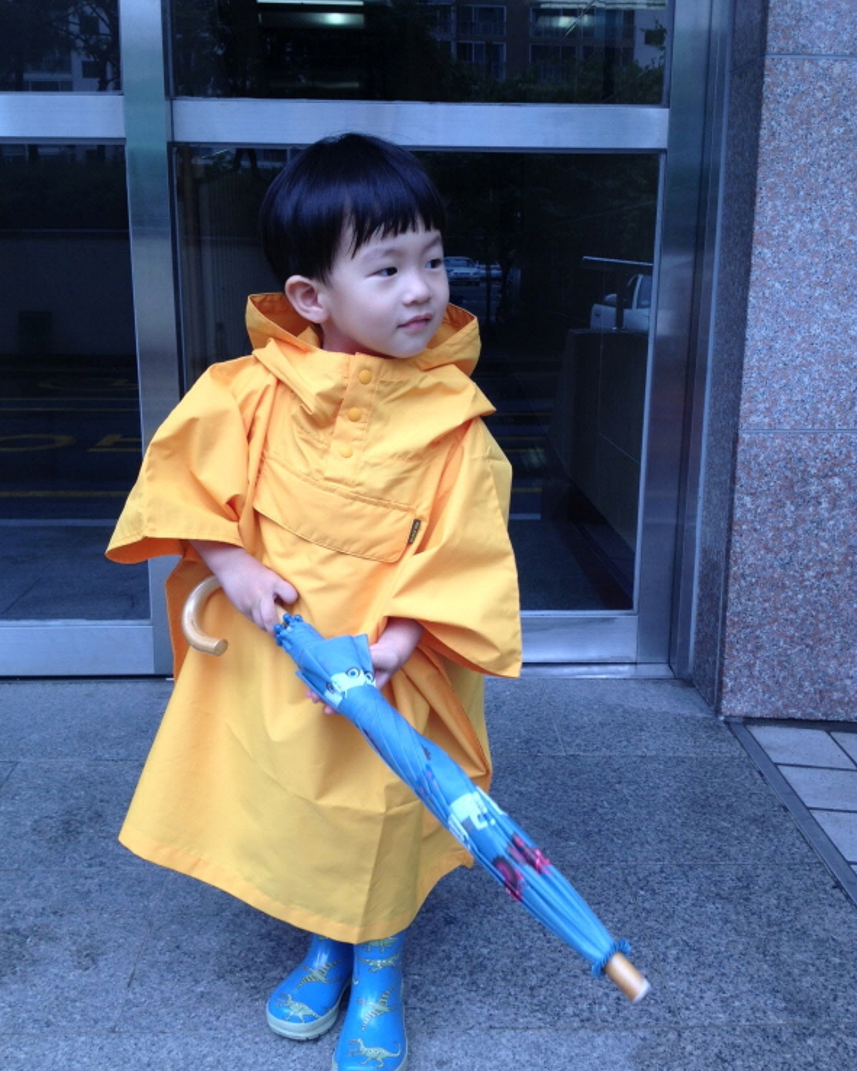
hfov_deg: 40.1
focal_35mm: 37
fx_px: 1173
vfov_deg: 49.1
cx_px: 432
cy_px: 528
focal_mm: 4.28
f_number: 2.4
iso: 50
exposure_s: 1/141
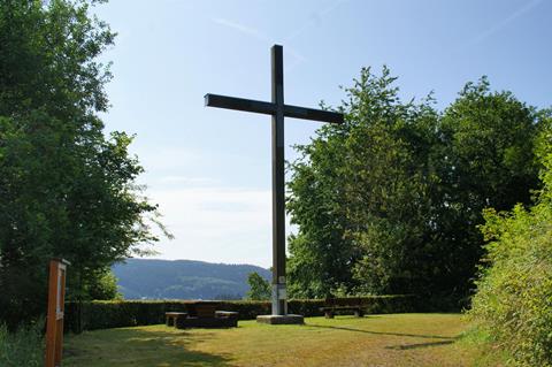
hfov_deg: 53.2
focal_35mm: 36
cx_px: 276
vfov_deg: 36.8
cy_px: 184
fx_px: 551
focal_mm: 24
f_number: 10
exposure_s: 1/200
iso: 100
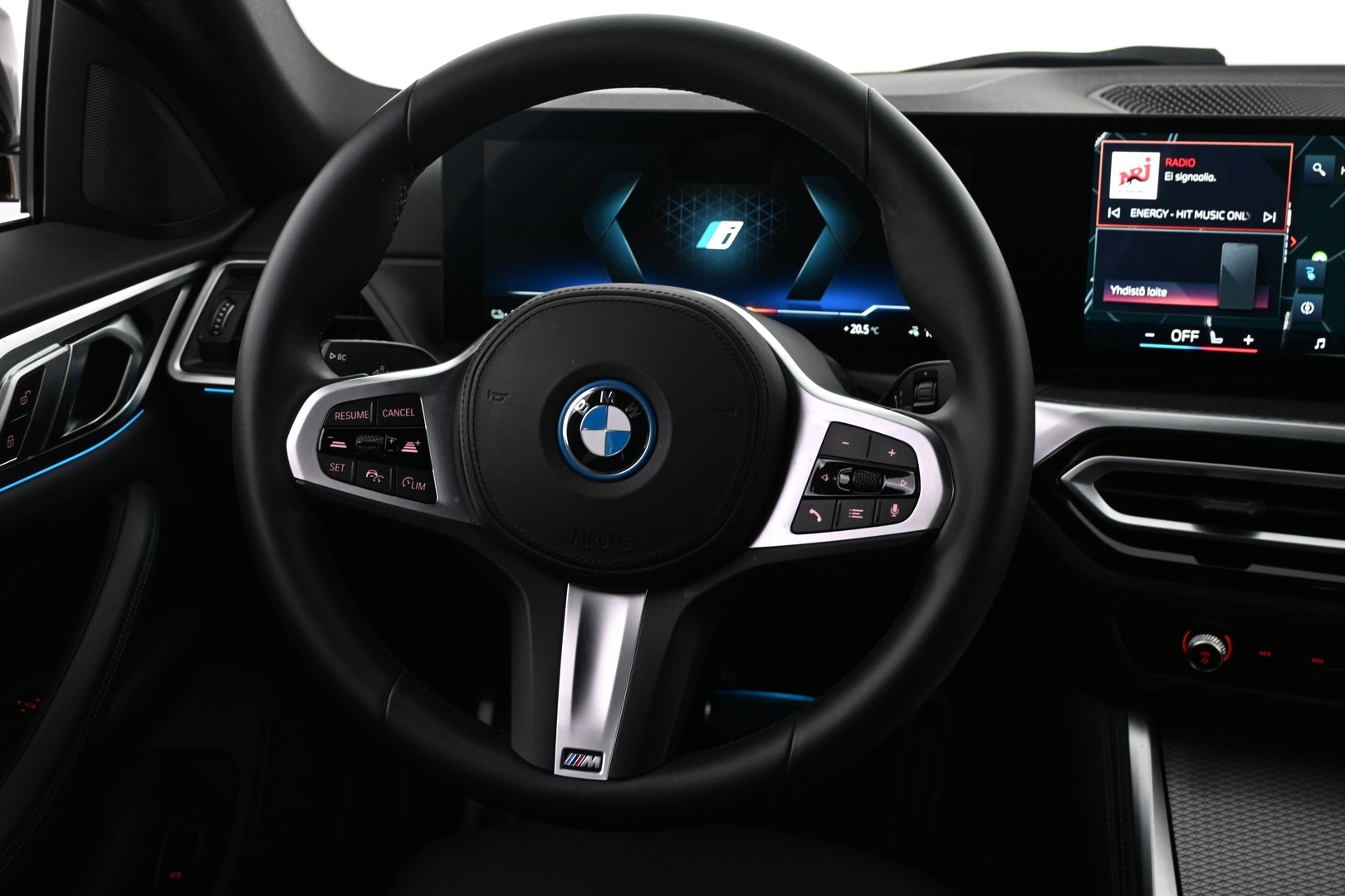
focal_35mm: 42
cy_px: 448
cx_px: 672
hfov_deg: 46.4
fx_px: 1569
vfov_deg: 31.9
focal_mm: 28
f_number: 4.5
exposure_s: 1/30
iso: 1600
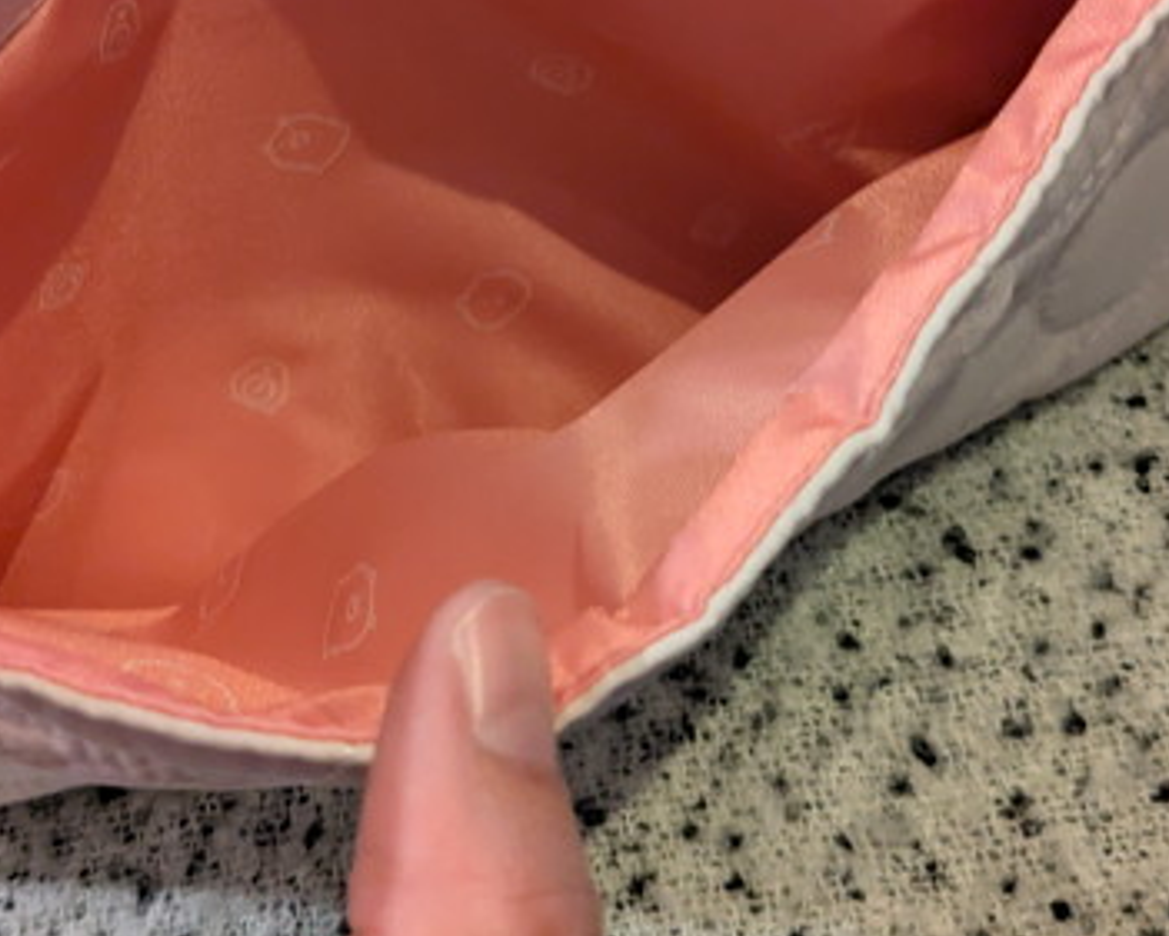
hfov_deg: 38.7
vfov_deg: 30.9
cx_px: 510
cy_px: 233
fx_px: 1661
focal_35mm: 48
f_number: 1.73
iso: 516
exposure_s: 1/25
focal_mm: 4.38
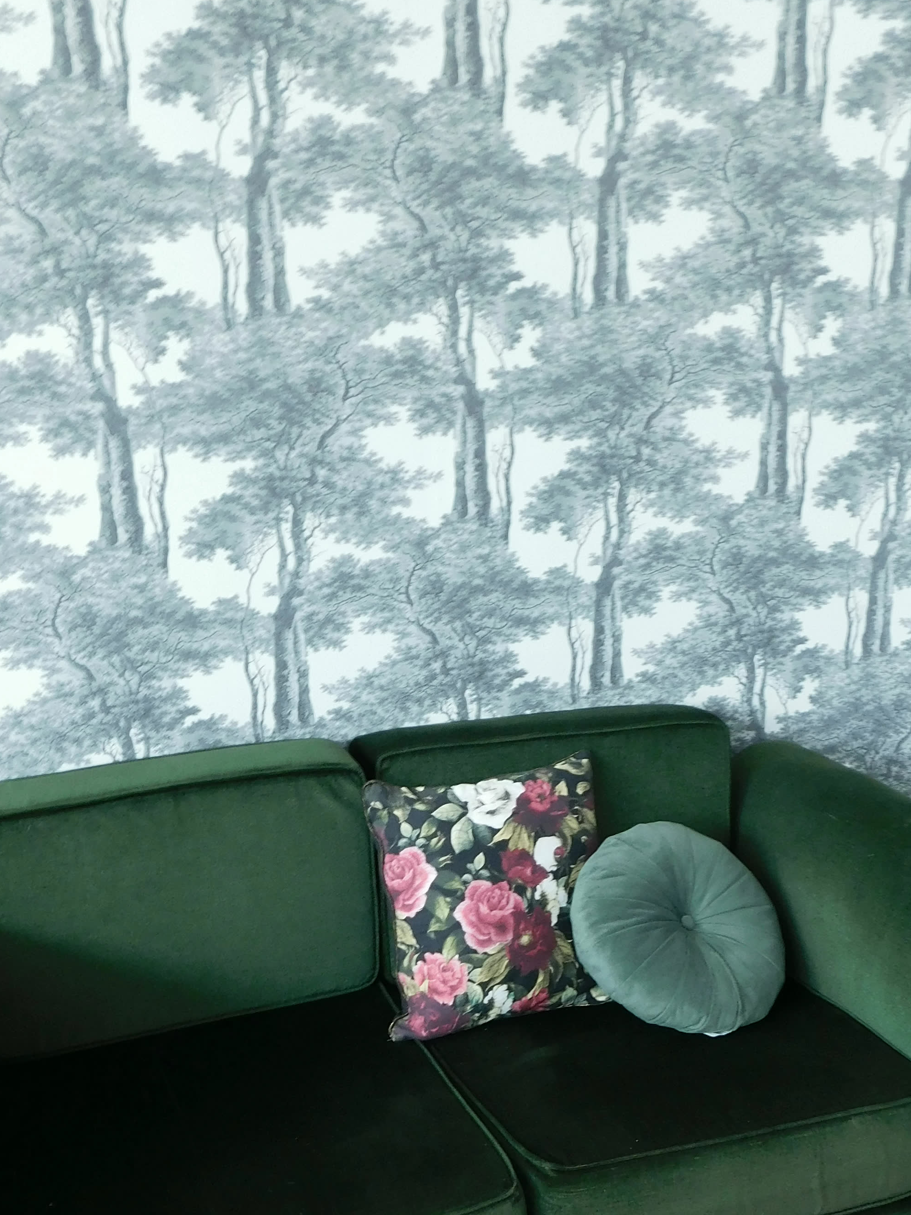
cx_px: 431
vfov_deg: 45.8
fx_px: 1404
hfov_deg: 35.9
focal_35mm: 40
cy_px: 841
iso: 125
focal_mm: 4
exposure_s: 1/4
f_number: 3
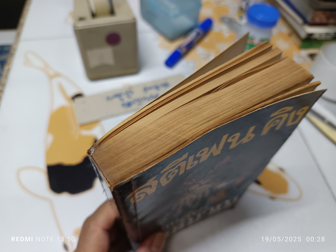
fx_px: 233
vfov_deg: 56.8
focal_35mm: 24
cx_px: 168
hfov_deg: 71.6
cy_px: 126
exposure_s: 1/25
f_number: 1.7
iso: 940
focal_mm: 5.31
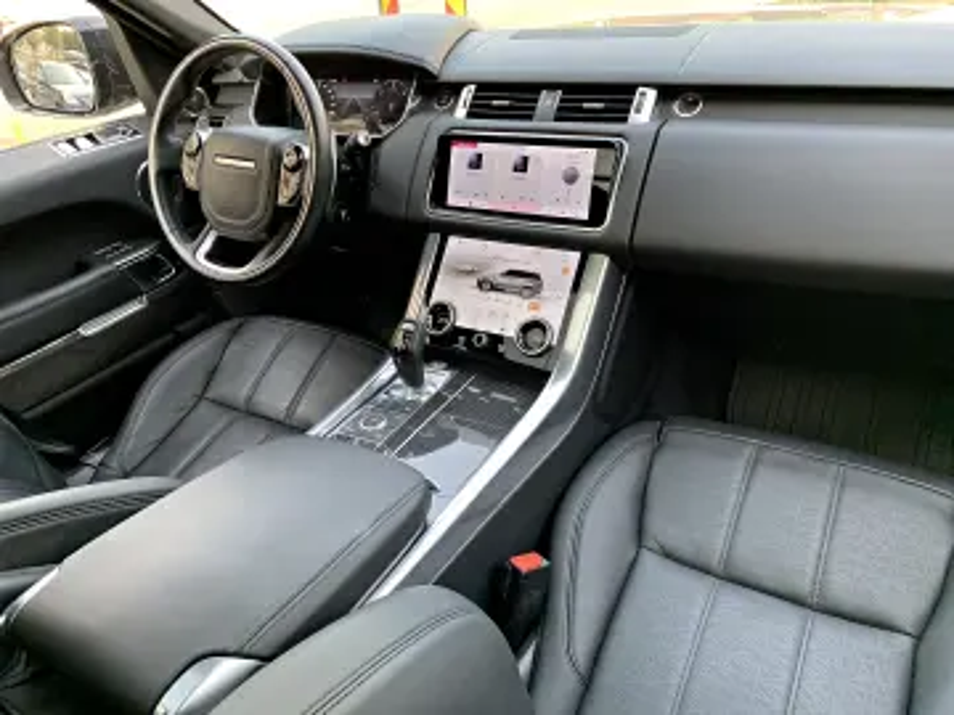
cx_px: 477
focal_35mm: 26
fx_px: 717
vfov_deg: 53.1
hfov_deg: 67.3
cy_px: 358
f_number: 1.8
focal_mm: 4.25
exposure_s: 1/112
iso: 100
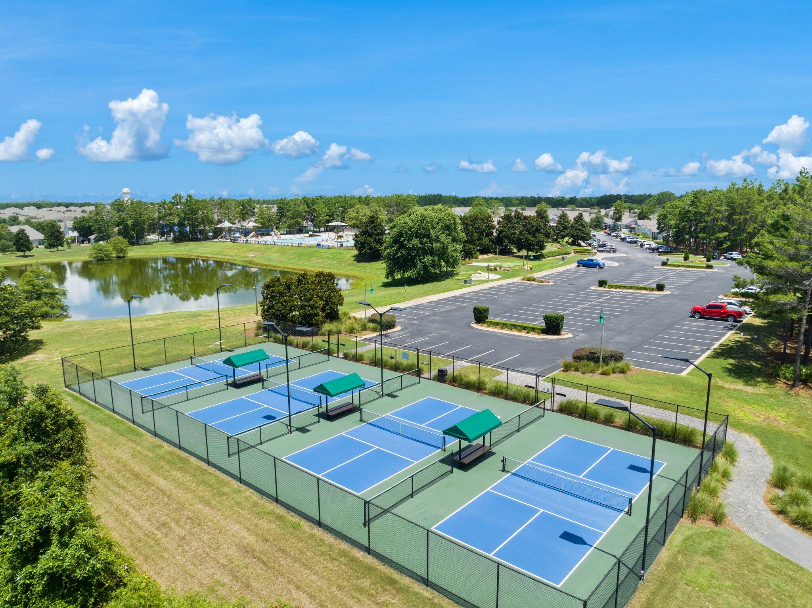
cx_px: 406
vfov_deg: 56.8
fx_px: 563
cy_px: 304
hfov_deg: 71.6
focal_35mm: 24
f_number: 2.8
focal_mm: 12.29
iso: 100
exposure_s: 1/2000
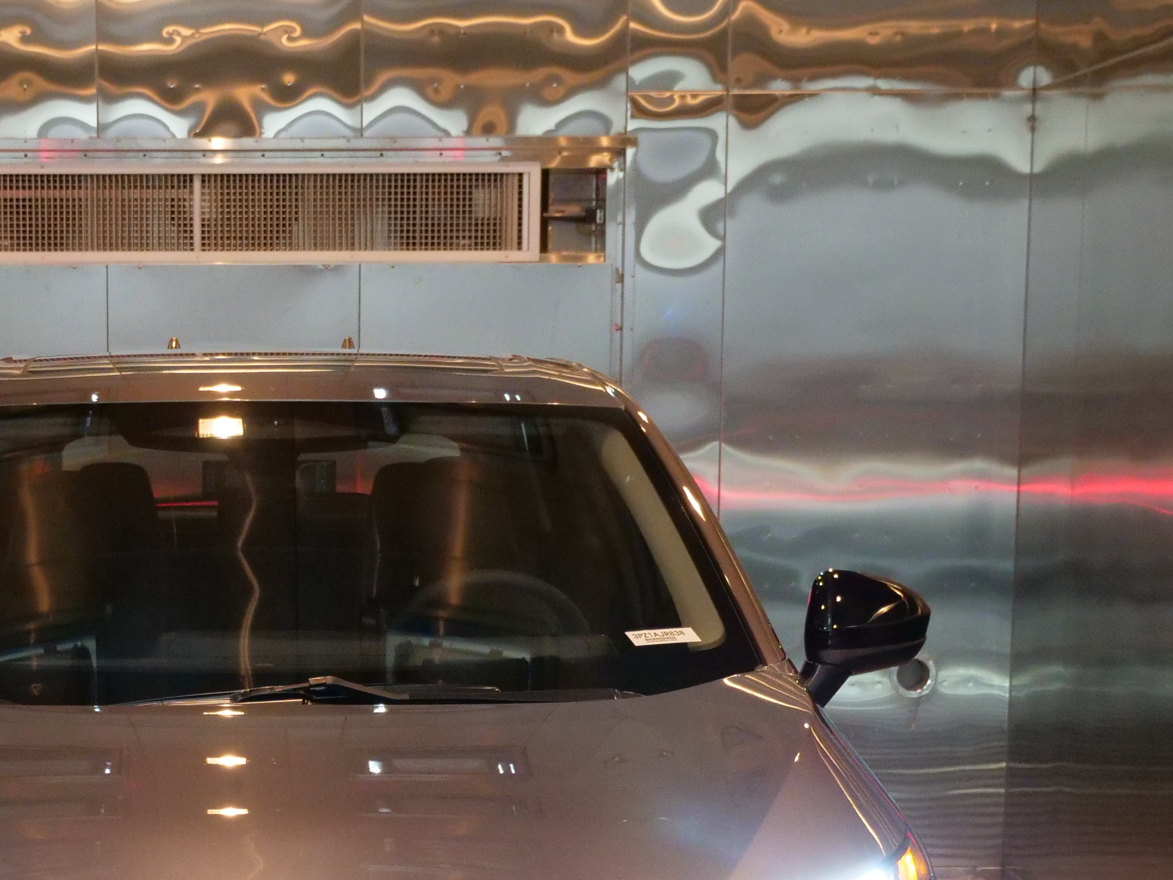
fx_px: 2914
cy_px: 884
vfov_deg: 16.8
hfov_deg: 22.4
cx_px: 221
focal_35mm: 86
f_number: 2.8
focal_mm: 19
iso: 2000
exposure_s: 1/60
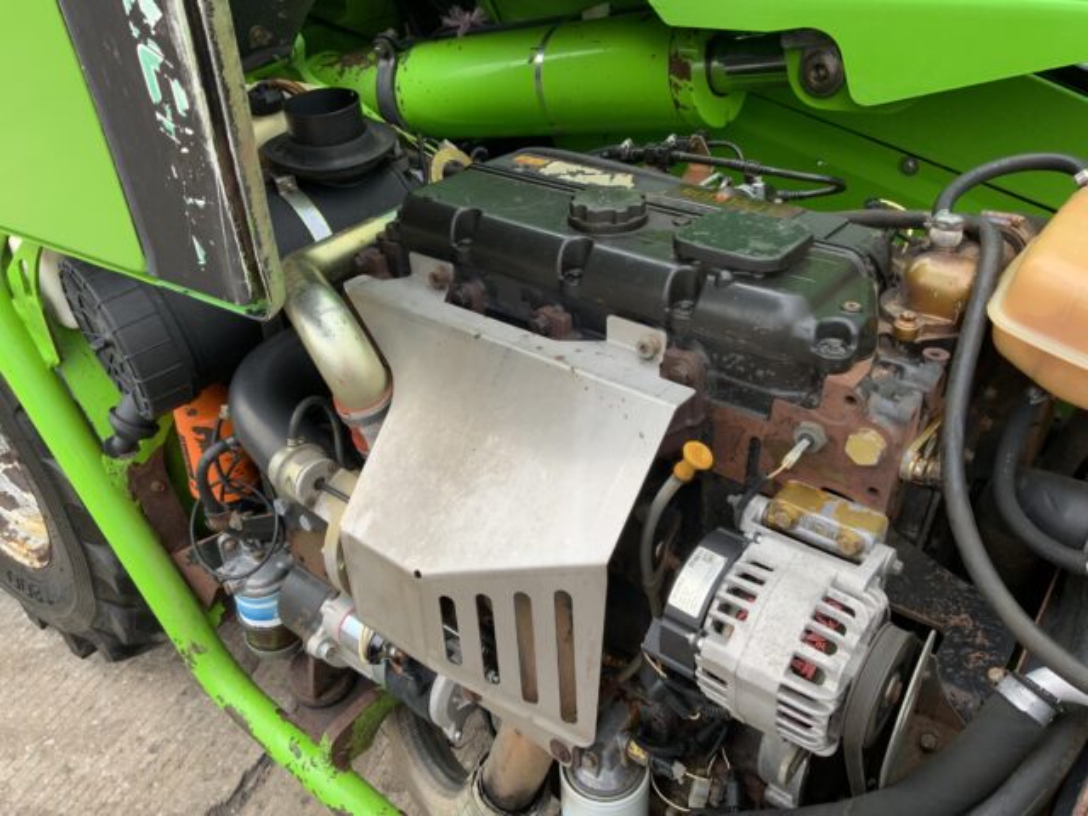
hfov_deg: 61.7
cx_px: 544
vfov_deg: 48.2
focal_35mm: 29
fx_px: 911
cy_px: 408
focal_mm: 3
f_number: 1.8
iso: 25
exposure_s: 1/122
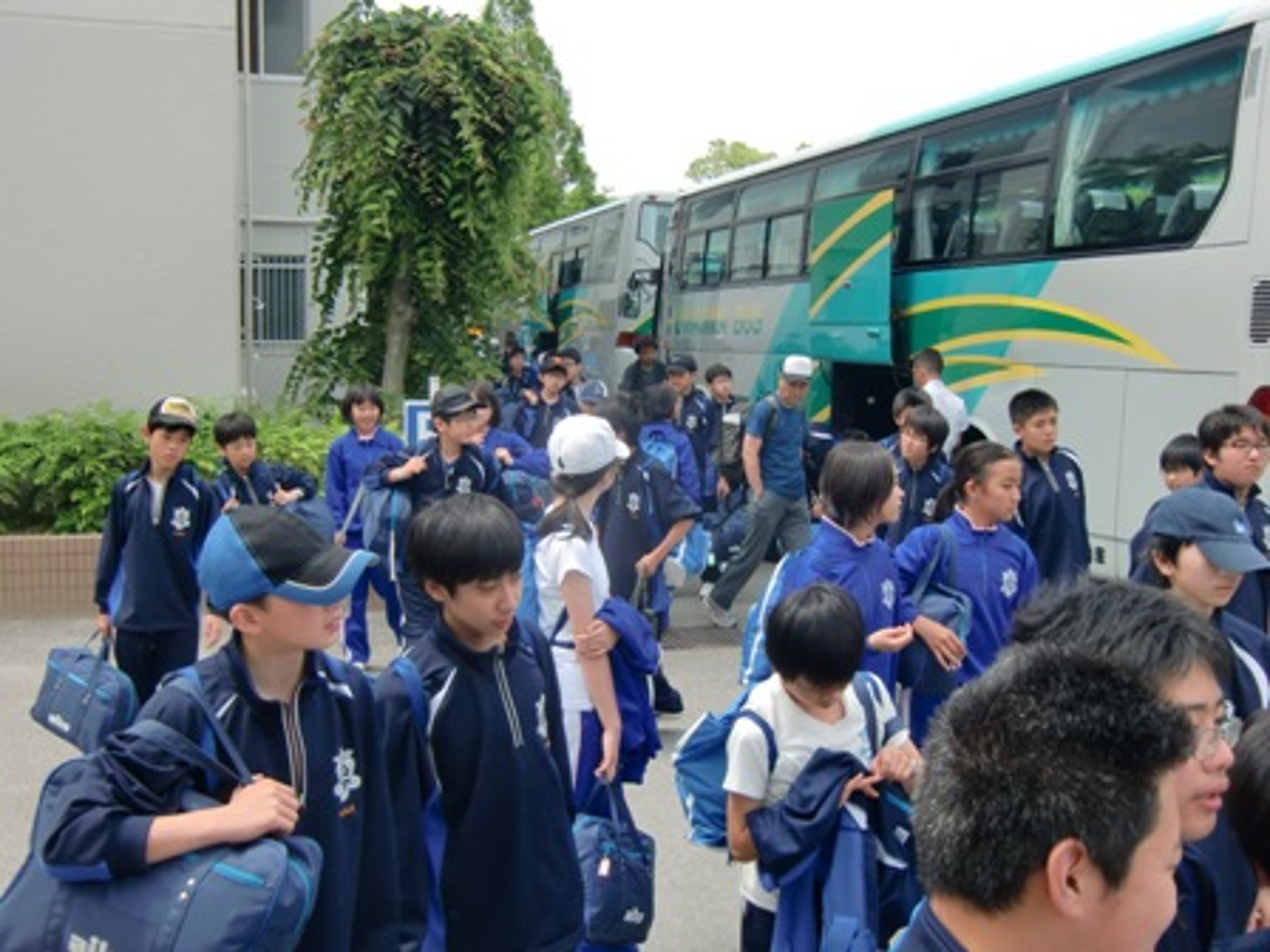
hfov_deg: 46.8
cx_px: 635
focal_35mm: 40
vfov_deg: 36.0
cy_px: 476
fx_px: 1468
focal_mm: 7.1
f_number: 3.8
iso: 64
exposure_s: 1/320
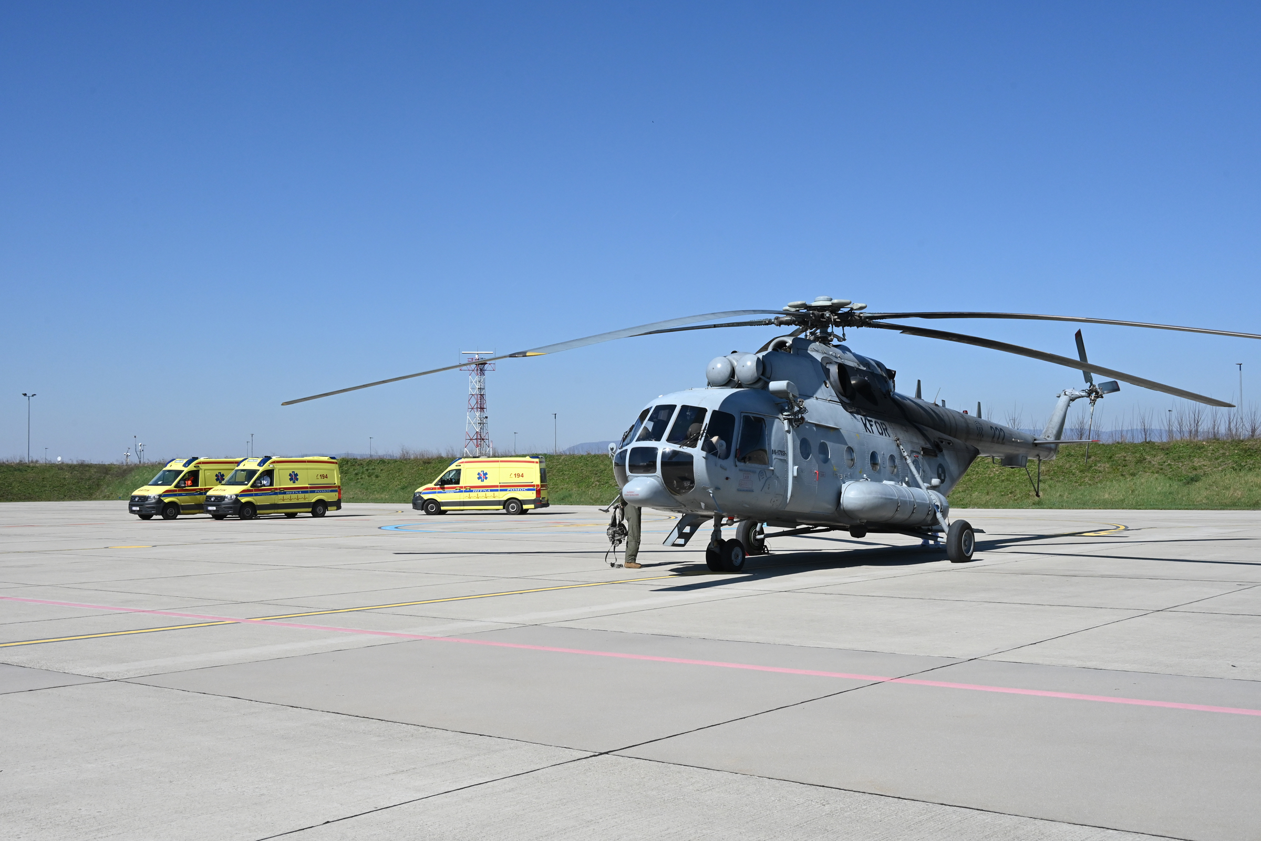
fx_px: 1331
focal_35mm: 38
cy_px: 420
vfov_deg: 35.1
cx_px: 630
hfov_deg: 50.7
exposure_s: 1/2500
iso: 1600
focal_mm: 38
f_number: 13
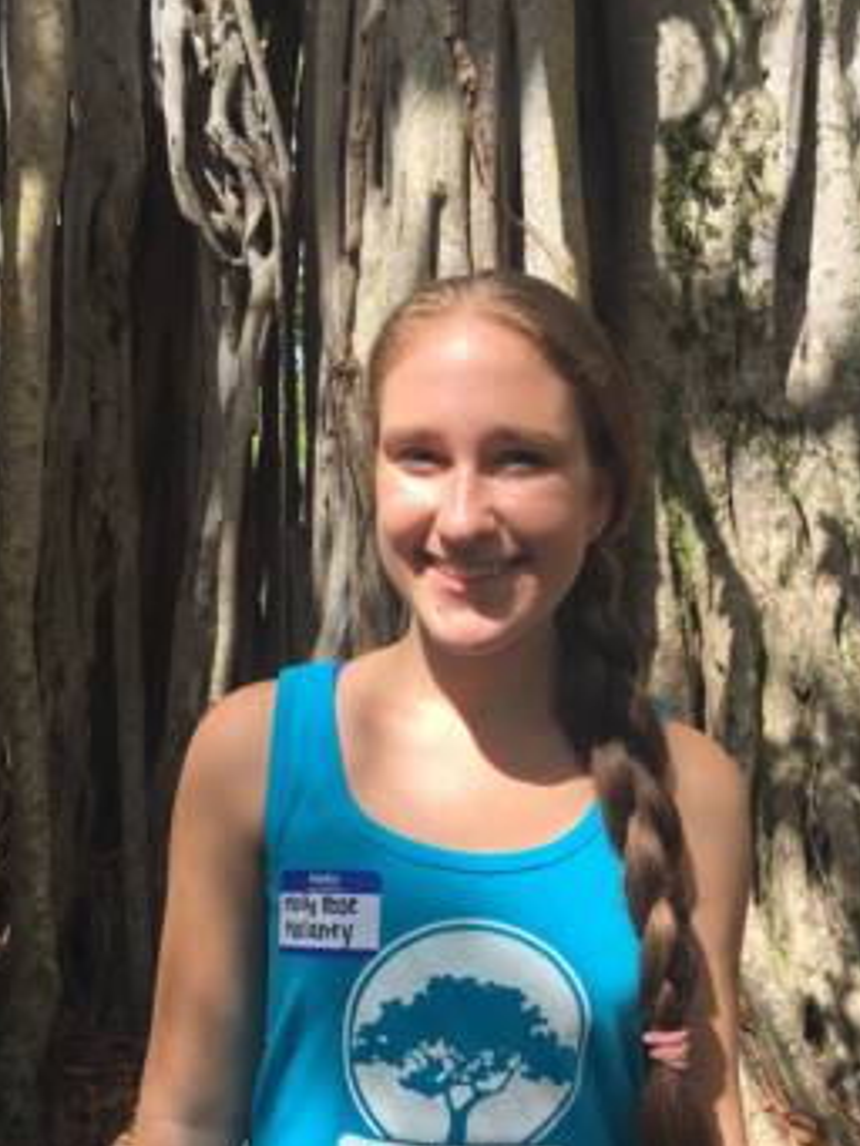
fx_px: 1126
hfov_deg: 41.8
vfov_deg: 53.7
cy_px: 655
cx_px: 433
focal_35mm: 34
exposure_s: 1/605
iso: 25
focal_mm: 4.15
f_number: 2.2
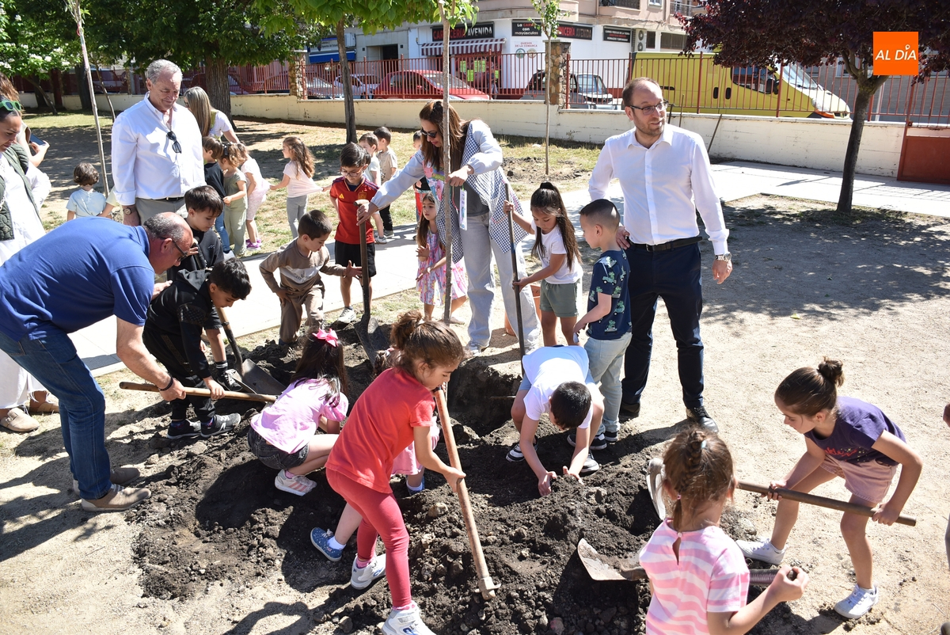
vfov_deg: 48.0
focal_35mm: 27
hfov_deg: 67.3
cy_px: 318
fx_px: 713
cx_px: 475
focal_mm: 18
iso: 100
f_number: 3.5
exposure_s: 1/400
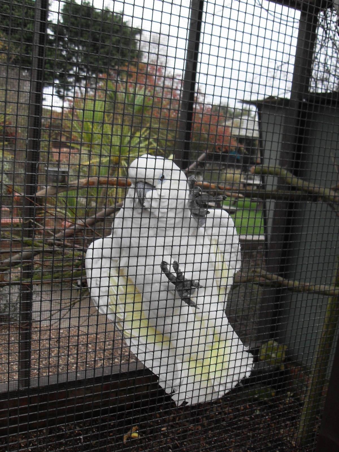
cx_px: 170
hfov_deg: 38.7
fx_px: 483
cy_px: 226
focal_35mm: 37
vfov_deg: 50.1
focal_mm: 6.3
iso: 100
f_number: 2.8
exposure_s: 1/60
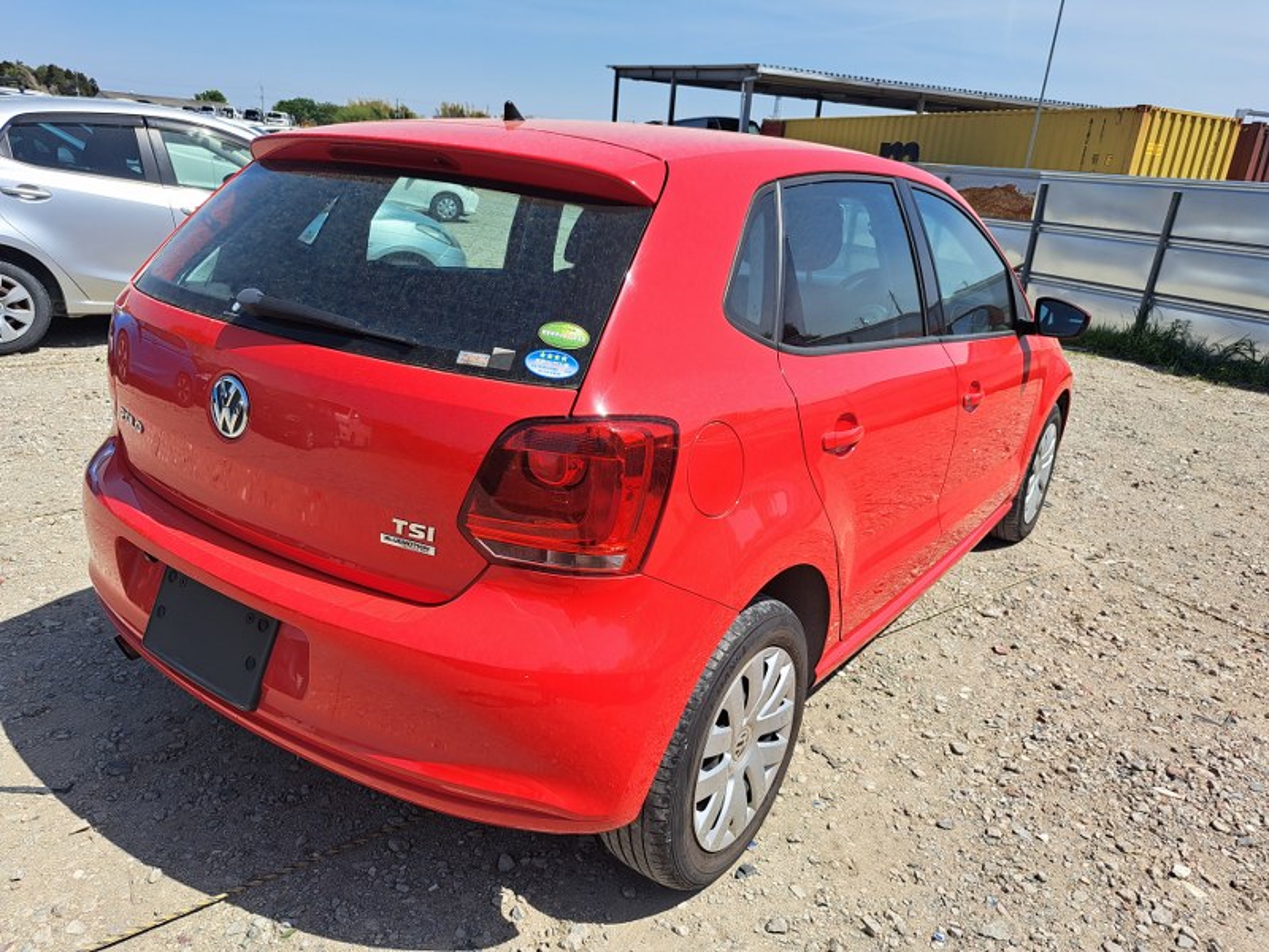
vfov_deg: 56.8
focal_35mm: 24
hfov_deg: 71.6
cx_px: 634
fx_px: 880
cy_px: 476
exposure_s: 1/1121
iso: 50
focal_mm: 5.23
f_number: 1.8
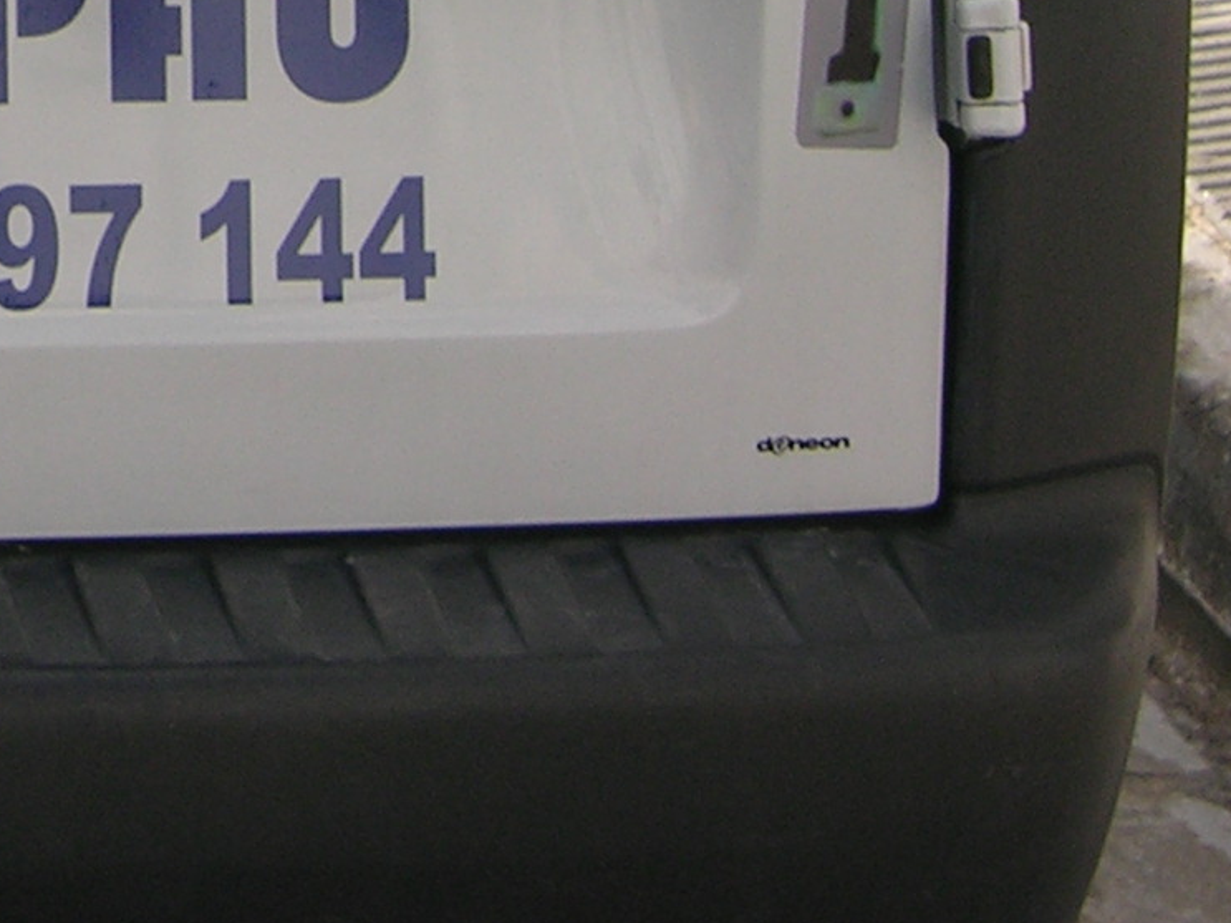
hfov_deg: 6.0
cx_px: -1059
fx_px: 11556
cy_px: -1016
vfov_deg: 4.5
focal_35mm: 325
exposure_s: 1/266
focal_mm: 18.8
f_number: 5.3
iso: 50
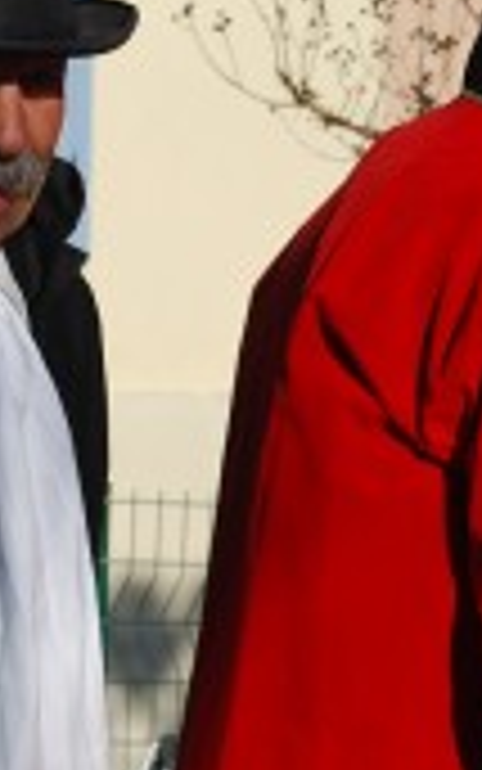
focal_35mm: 286
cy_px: 245
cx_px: 189
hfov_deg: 4.6
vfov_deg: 7.3
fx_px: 6006
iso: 100
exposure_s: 1/320
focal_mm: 50
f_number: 9
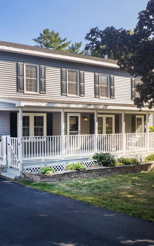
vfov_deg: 52.7
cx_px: -11
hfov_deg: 31.1
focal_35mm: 37
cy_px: 121
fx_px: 248
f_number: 2.8
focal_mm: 8.38
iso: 110
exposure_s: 1/100
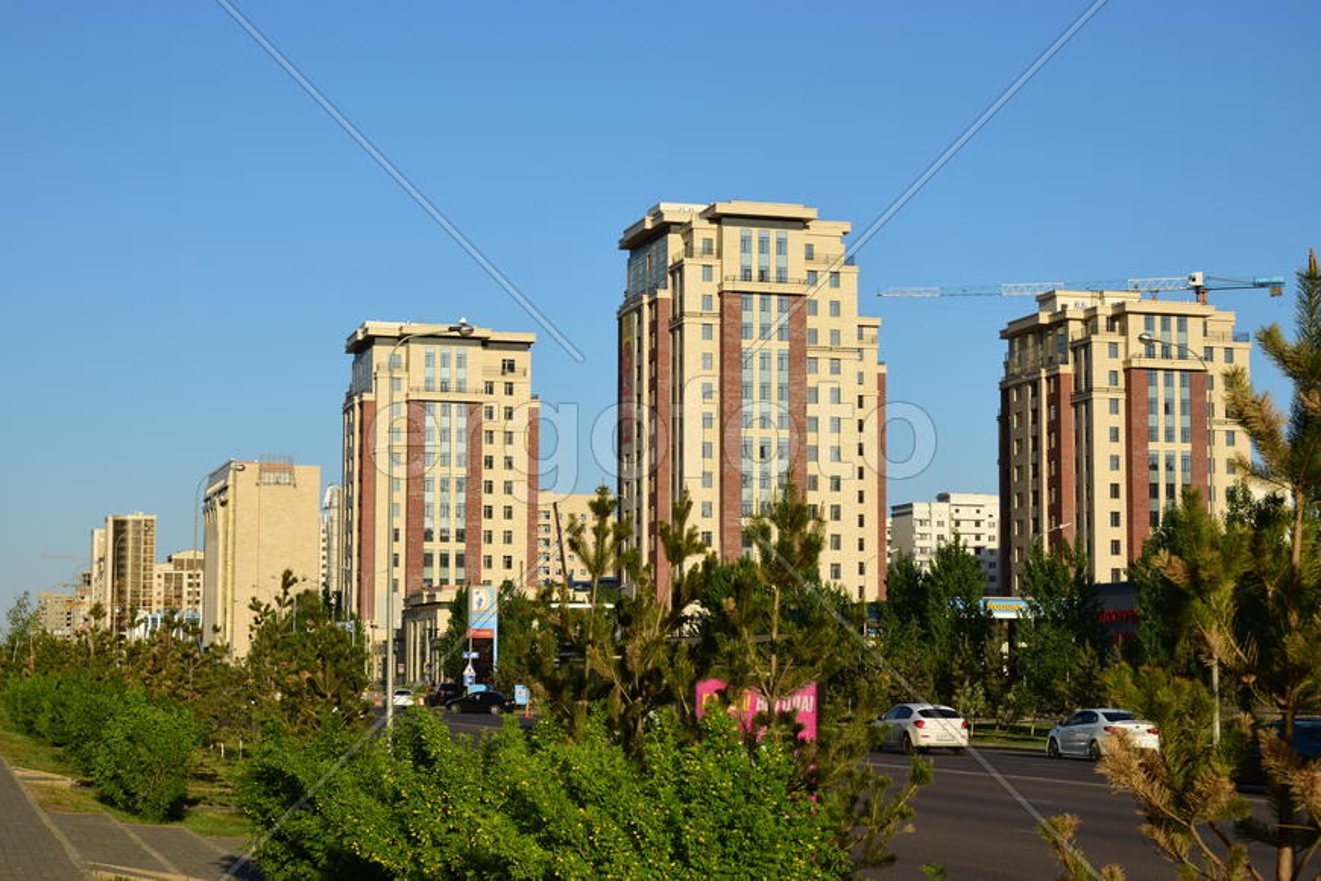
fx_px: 2477
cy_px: 440
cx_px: 660
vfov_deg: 20.2
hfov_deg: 29.9
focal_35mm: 68
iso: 100
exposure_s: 1/200
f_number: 9
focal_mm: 45
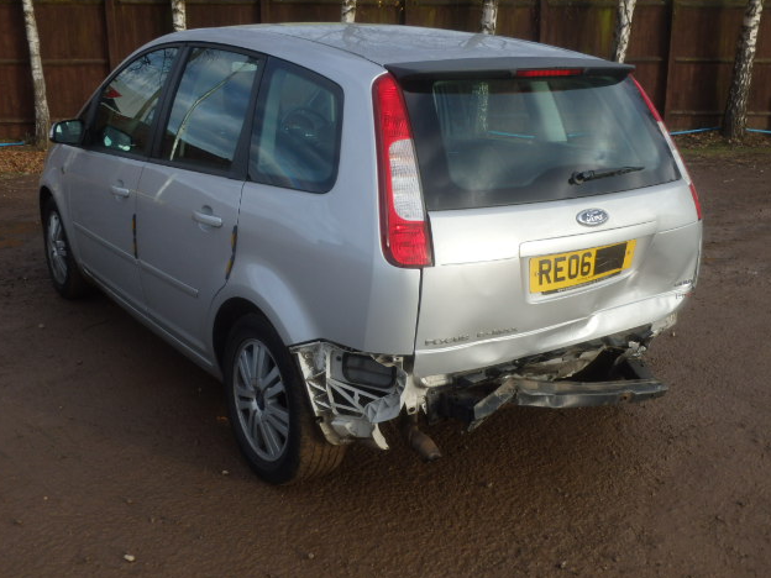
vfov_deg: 36.8
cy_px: 288
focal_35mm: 39
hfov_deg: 47.9
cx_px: 379
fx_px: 869
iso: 125
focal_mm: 6.8
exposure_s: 1/250
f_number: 4.6
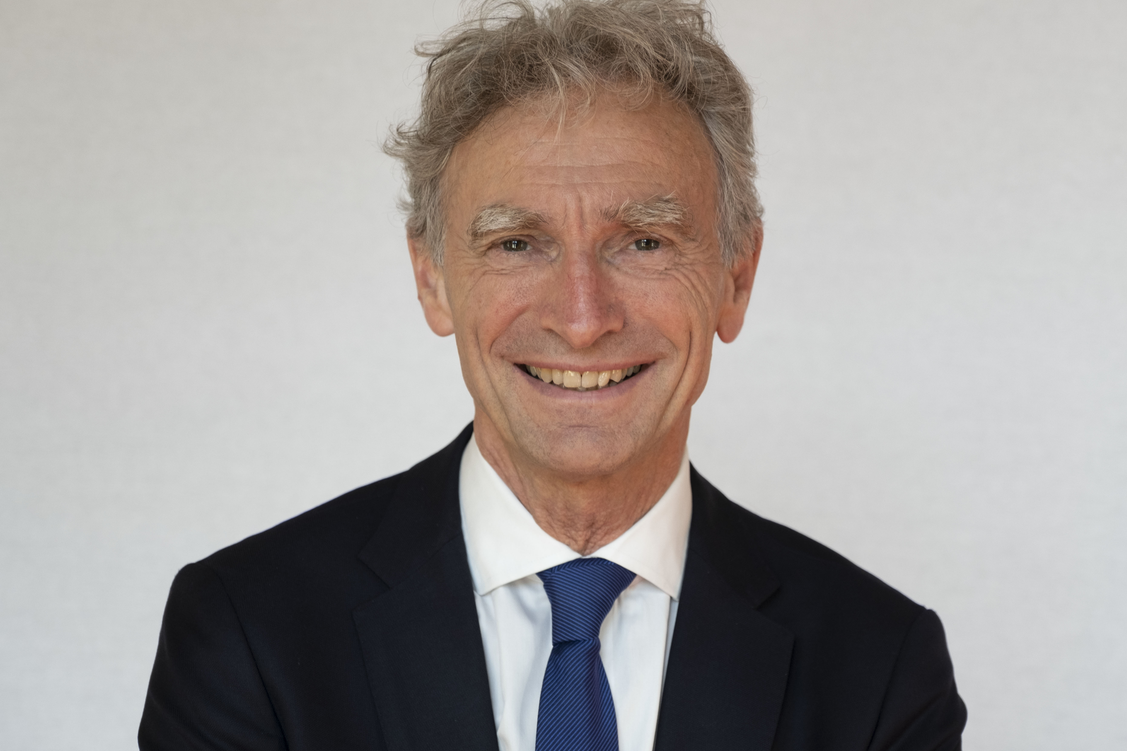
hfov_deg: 20.8
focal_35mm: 98
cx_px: 593
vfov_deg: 14.0
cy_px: 359
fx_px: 3068
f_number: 2.8
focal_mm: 55
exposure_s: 1/125
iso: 320
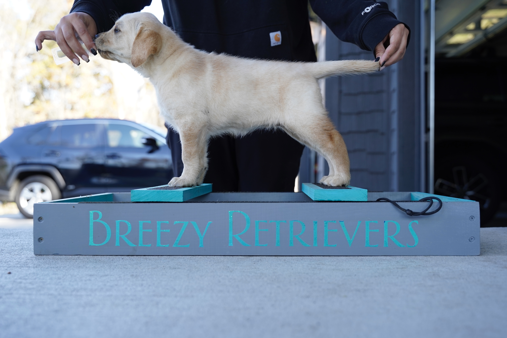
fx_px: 479
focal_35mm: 34
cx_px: 254
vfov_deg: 38.9
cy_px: 169
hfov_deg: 55.8
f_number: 3.5
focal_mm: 34
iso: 400
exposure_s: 1/320
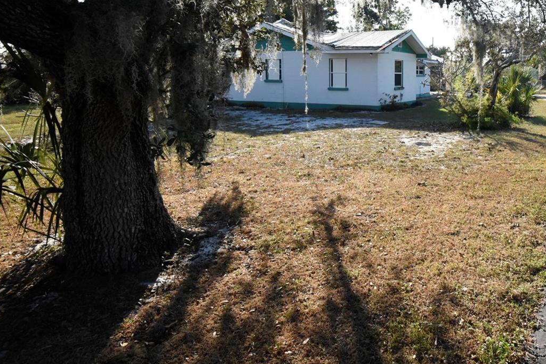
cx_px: 422
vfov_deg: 49.4
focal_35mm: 25
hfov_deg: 66.2
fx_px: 379
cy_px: 95
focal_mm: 16
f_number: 10
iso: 5600
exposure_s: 1/4000
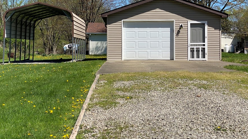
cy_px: 32
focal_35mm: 66
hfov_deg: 31.9
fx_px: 434
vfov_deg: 18.1
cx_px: 121
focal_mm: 6
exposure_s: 1/1453
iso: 20
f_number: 2
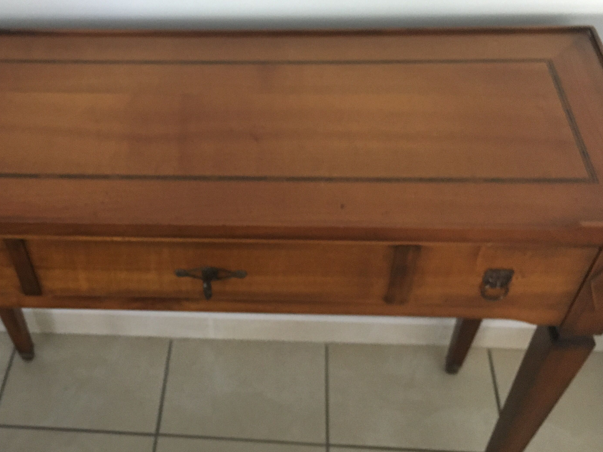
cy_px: 251
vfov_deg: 34.3
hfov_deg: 44.4
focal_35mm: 42
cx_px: 219
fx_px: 732
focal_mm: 4.15
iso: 200
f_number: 2.2
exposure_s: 1/17
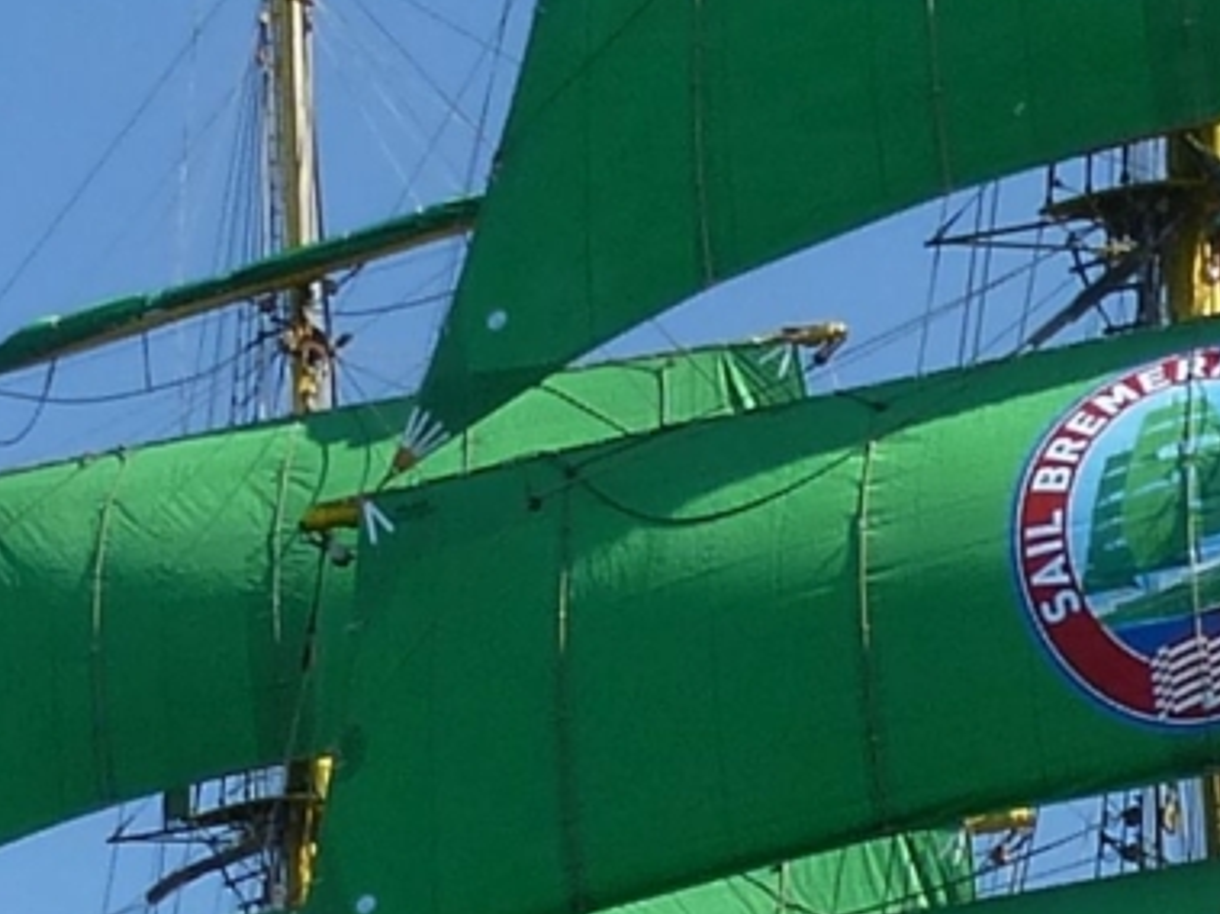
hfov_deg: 11.7
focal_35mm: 169
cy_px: 1612
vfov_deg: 8.5
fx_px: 5954
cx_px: 676
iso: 100
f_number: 4
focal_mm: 4.3
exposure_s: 1/640
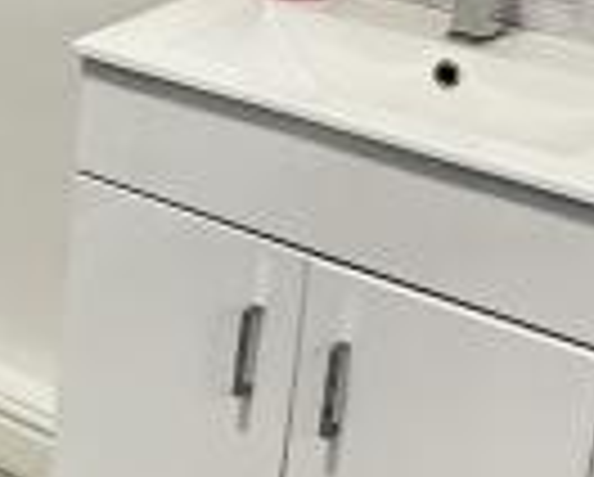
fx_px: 1866
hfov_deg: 16.3
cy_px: 99
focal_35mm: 106
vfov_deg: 14.5
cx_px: -333
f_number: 2.2
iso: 200
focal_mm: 2.22
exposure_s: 1/100
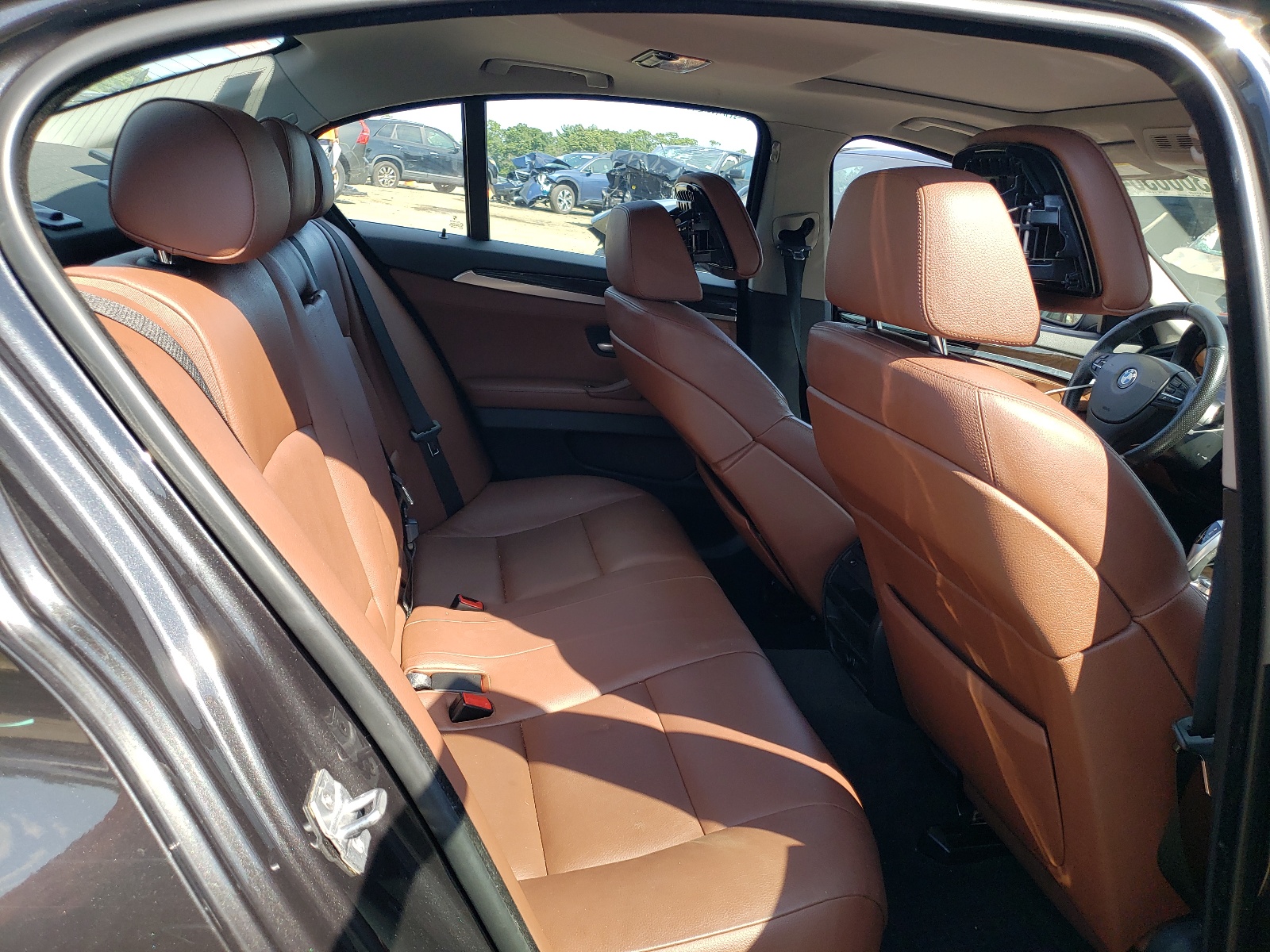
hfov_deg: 67.3
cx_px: 635
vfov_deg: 53.1
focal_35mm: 26
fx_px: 954
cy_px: 476
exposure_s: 1/556
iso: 50
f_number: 1.5
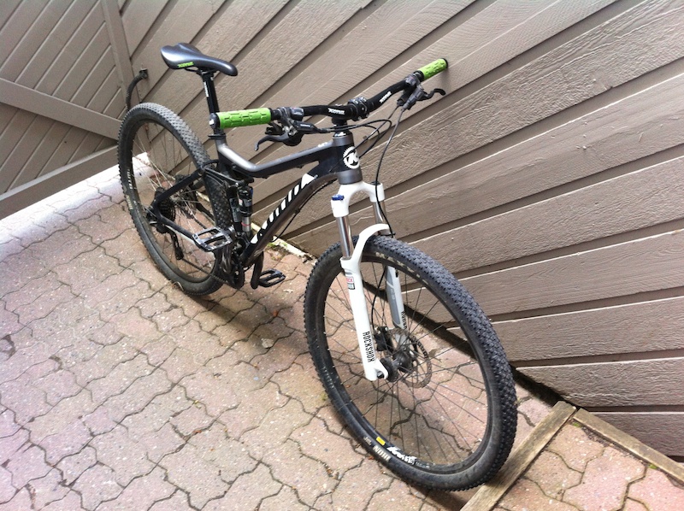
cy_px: 256
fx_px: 691
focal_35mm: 35
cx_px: 342
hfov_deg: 52.7
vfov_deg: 40.6
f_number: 2.8
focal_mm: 3.85
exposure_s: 1/15
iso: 100
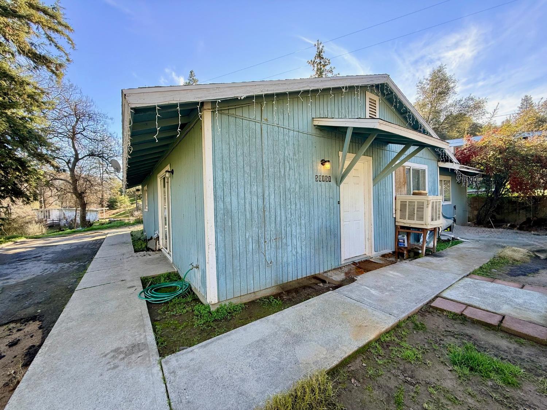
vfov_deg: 85.7
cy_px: 205
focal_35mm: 14
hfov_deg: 102.1
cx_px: 274
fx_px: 221
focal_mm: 2.22
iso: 50
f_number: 2.2
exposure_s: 1/167
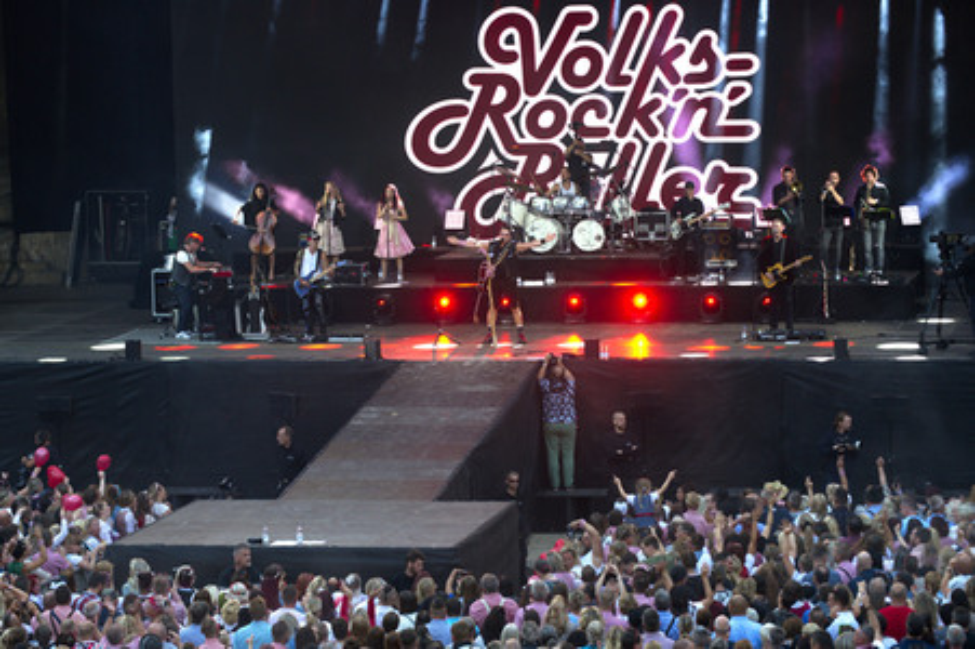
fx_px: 3248
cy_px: 324
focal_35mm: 120
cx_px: 488
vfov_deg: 11.4
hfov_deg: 17.1
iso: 1600
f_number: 5
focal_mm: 120
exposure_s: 1/400
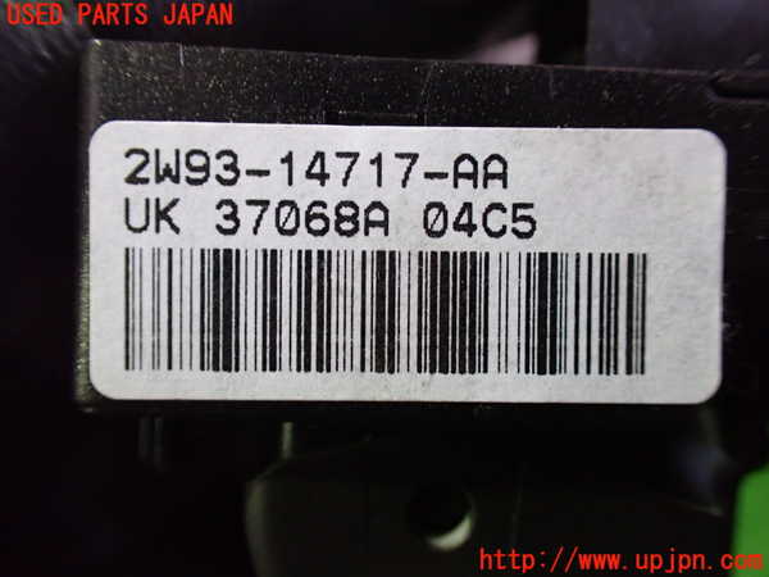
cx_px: 384
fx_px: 666
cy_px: 288
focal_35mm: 30
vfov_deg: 46.8
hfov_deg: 60.0
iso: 800
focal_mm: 5.4
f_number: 2.3
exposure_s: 1/30
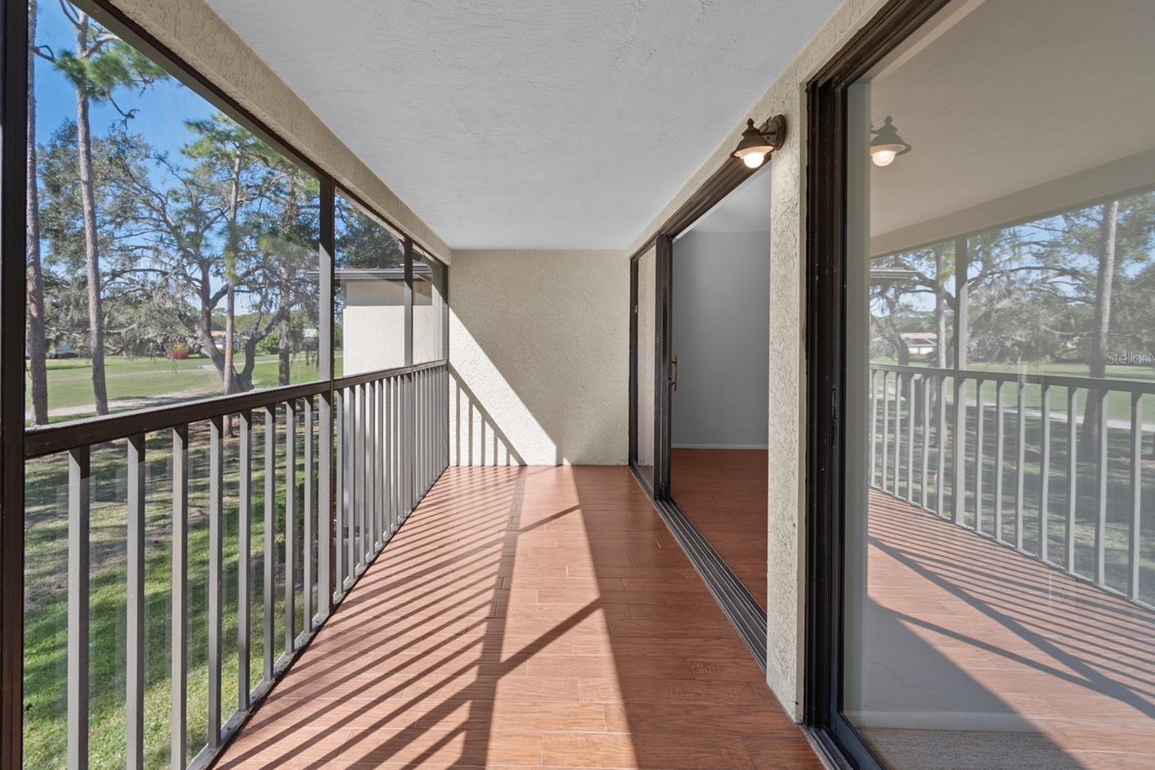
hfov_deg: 93.0
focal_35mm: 17
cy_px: 358
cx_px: 524
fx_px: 545
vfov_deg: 70.4
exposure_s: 1/25
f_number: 7.1
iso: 100
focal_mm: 10
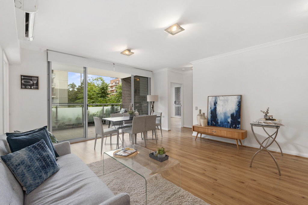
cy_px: 102
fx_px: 137
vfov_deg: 73.7
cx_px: 154
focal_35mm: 16
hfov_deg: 96.8
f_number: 9
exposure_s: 1/15
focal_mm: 16
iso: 500
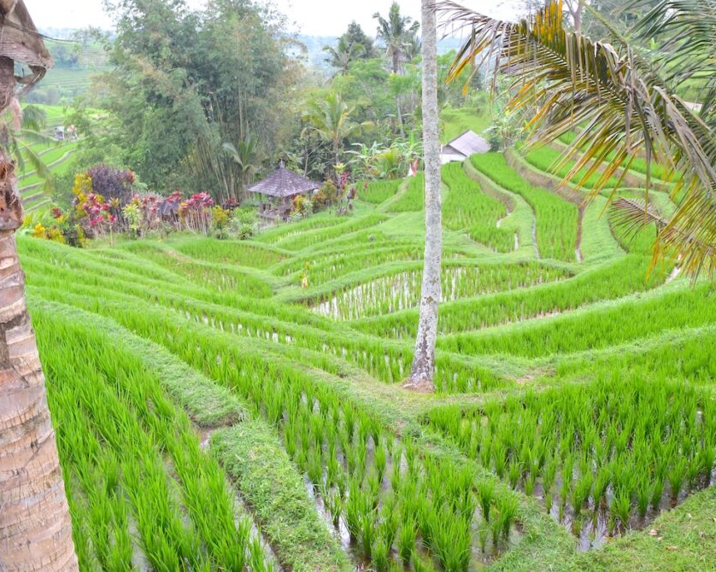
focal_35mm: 31
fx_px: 657
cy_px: 281
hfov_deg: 57.2
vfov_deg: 47.1
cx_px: 377
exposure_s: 1/5
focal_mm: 18
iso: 100
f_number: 22
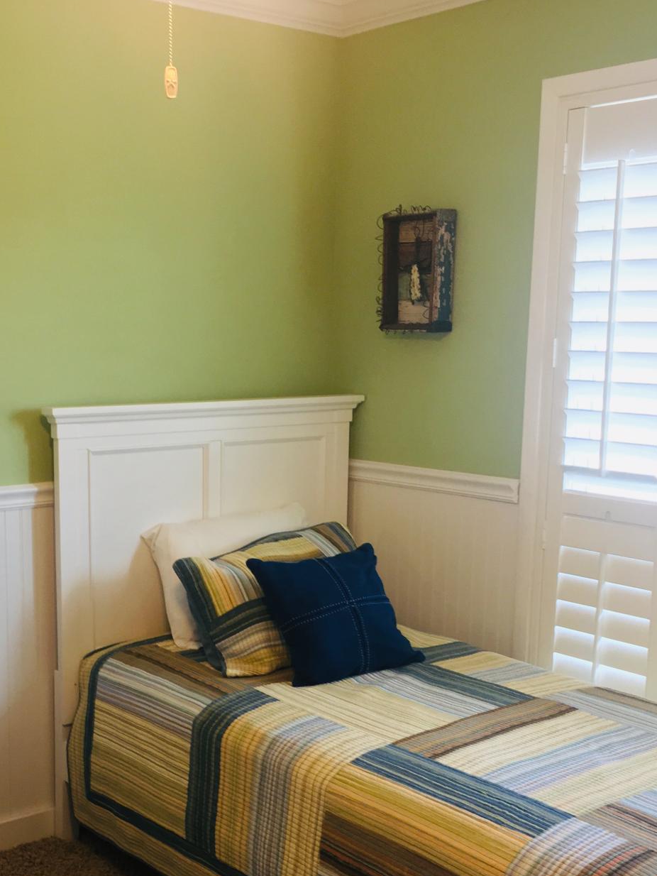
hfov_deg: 30.6
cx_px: 214
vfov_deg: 40.1
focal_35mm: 47
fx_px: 1189
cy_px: 551
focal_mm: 4.15
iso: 64
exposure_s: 1/30
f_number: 2.2
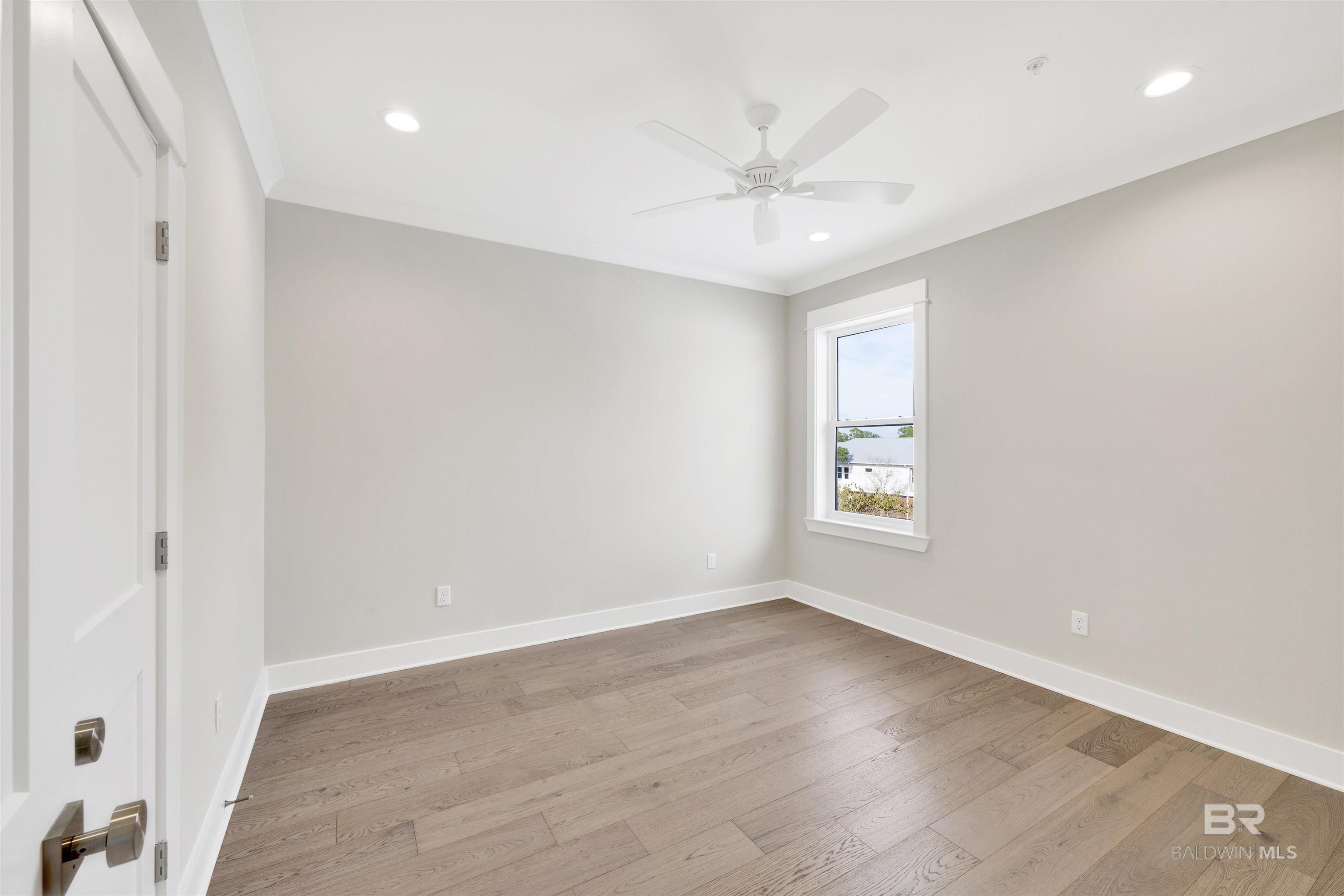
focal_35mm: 14
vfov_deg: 81.2
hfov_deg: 104.3
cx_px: 672
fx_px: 523
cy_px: 448
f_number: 11
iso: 500
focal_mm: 14
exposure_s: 1/40
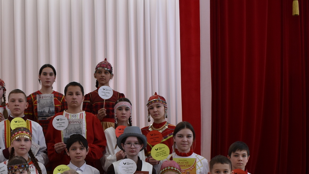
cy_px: 175
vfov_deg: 18.6
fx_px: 516
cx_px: 62
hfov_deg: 32.4
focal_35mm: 63
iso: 400
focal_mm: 20
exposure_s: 1/125
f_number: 5
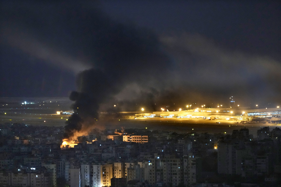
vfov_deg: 8.6
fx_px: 1241
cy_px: 94
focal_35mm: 159
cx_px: 140
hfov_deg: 12.9
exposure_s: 1/10
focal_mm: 159
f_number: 2.8
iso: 8000
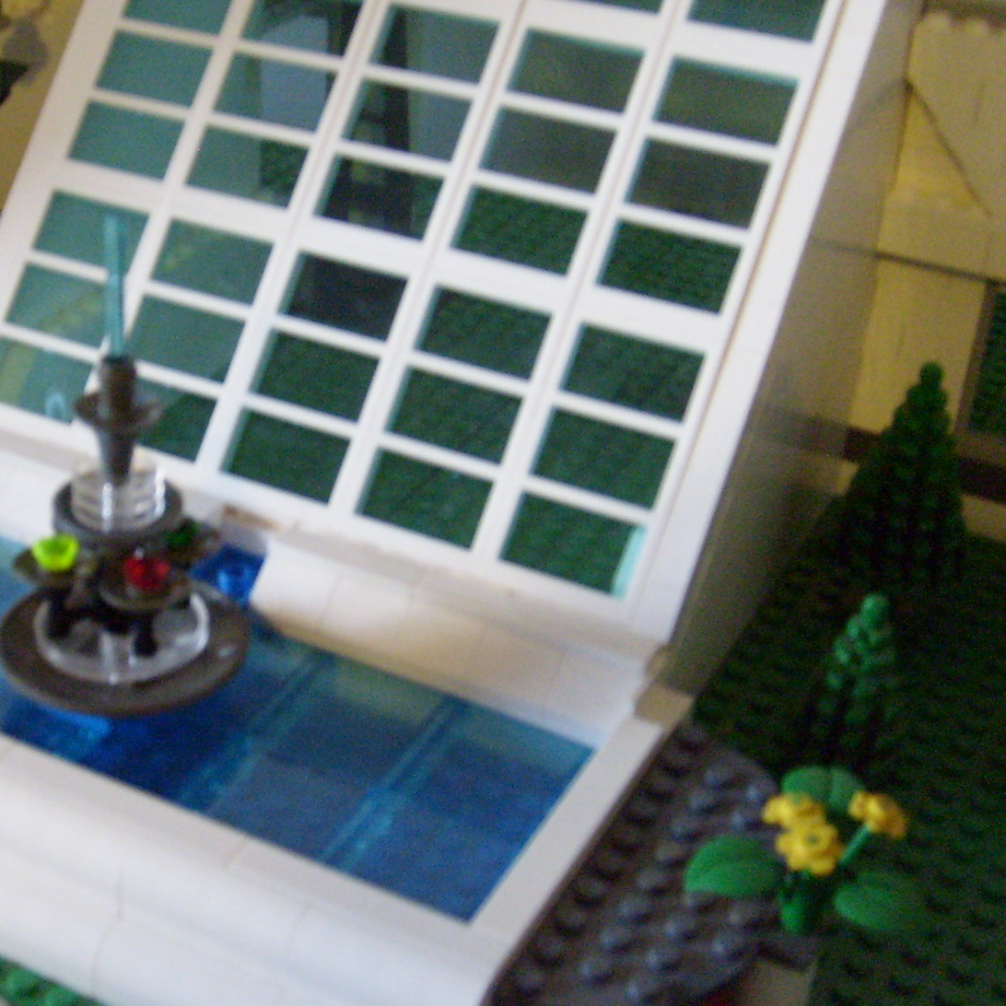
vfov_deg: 29.6
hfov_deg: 29.0
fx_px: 1907
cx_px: 218
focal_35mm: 58
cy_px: 518
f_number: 2.8
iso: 200
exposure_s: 1/8
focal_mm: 5.8
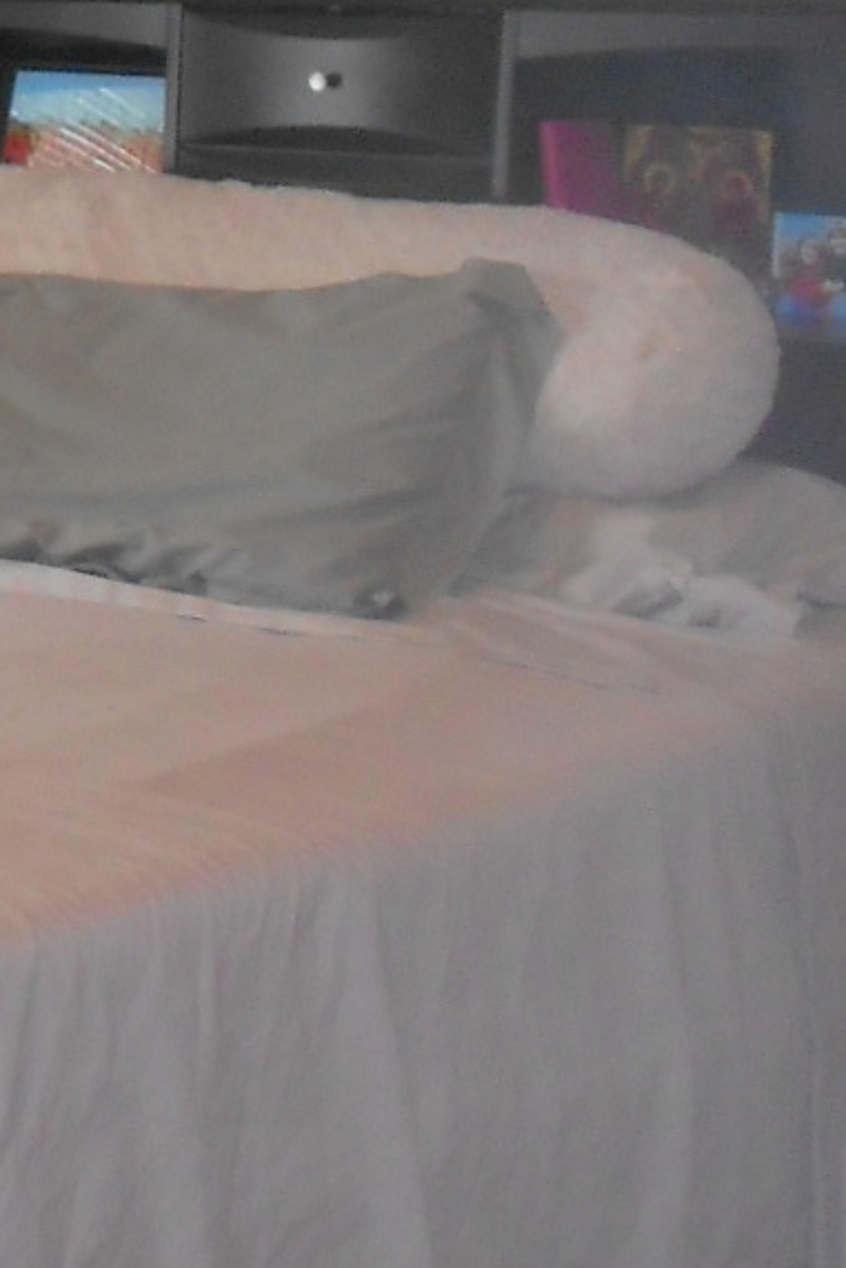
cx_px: -857
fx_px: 3417
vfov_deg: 20.9
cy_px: 358
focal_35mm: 97
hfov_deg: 12.4
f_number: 3.2
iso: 160
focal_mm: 4.6
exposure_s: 1/30
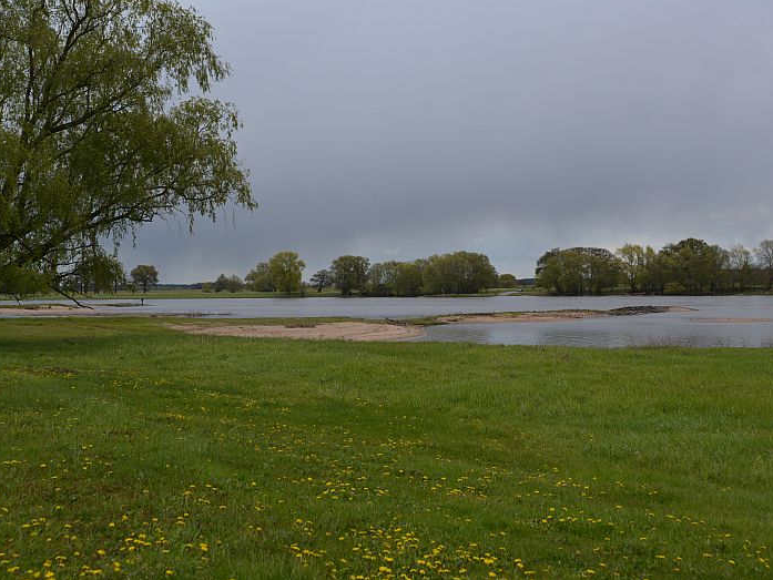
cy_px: 286
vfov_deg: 27.5
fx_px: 1184
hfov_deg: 36.1
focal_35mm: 53
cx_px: 415
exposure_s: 1/500
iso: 200
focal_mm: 48
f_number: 9
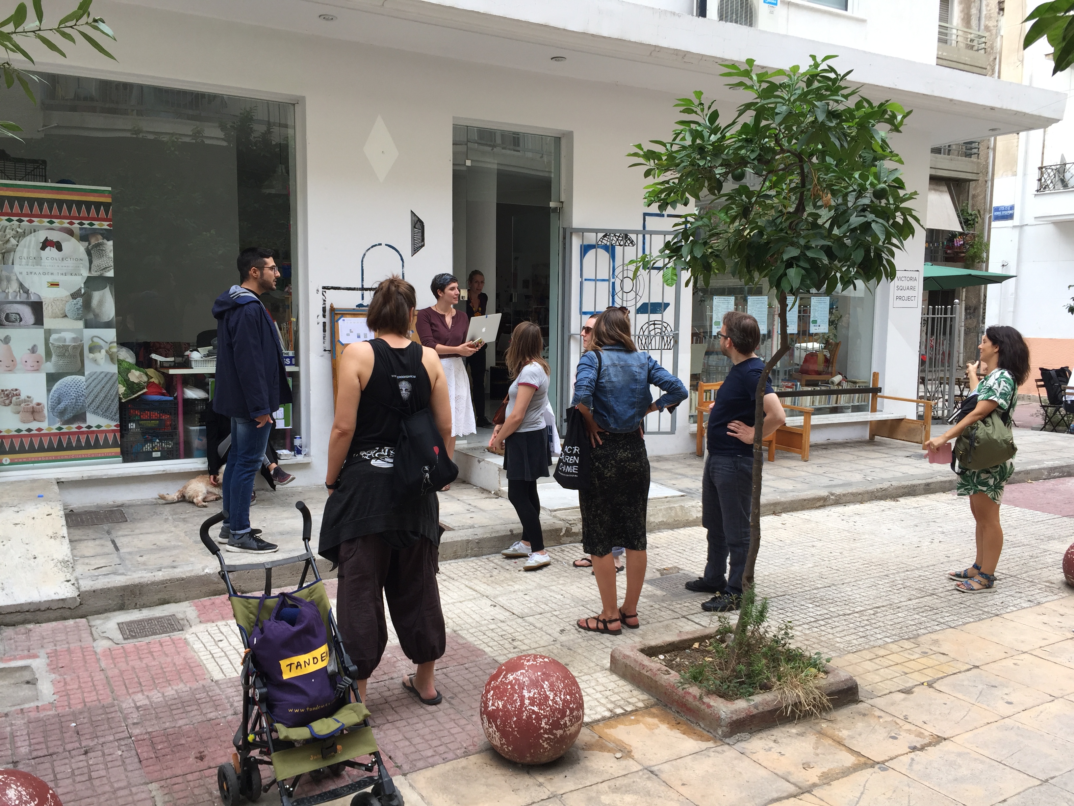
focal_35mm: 29
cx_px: 537
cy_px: 403
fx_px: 900
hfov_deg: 61.7
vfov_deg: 48.2
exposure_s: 1/118
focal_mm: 4.15
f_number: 2.2
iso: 32
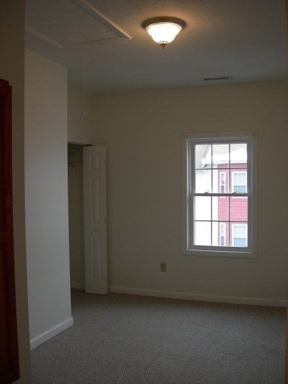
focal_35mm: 36
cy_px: 192
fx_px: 399
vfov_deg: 51.4
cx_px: 144
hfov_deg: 39.7
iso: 64
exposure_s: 1/64.3
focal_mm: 7.5
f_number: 3
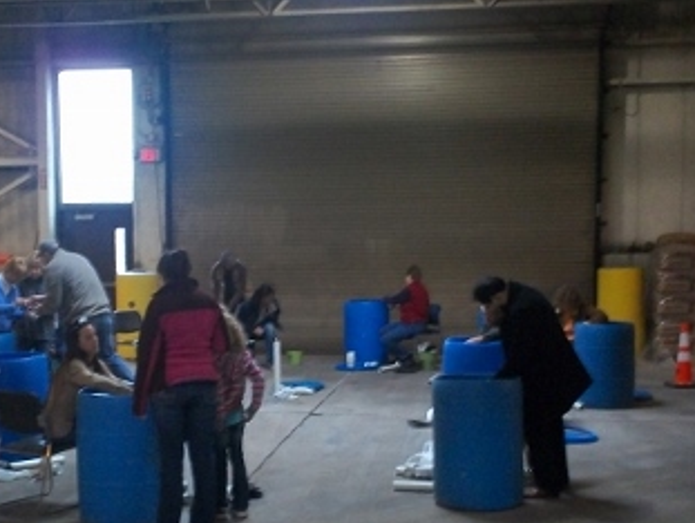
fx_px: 1226
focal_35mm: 61
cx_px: 275
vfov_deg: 24.0
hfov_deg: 31.5
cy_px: 345
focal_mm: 6.3
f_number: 4.5
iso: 250
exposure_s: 1/8
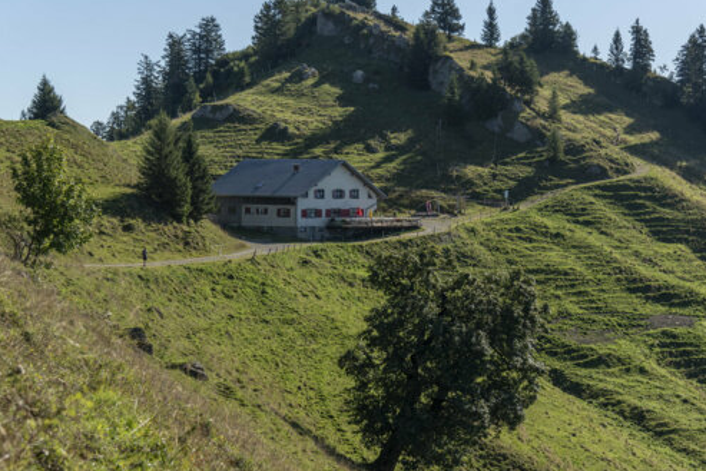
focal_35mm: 83
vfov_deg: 16.5
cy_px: 261
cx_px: 368
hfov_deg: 24.5
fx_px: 1628
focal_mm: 62
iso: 100
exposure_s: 1/1250
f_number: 4
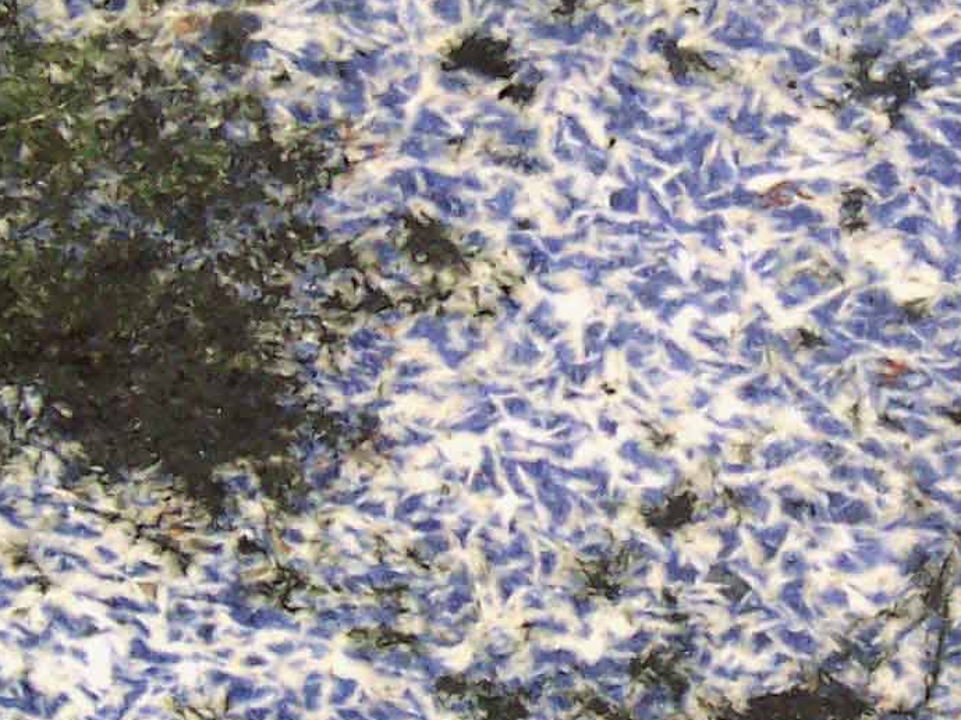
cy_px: 320
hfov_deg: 17.8
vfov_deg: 13.6
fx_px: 3025
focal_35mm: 109
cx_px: 830
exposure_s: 1/30
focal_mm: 5.6
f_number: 2.8
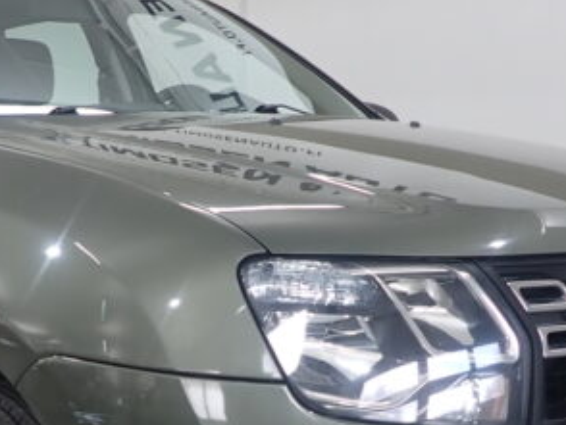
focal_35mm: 68
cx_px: 164
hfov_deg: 28.2
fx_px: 1113
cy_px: 329
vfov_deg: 21.4
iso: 100
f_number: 2
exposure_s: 1/60
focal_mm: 4.5
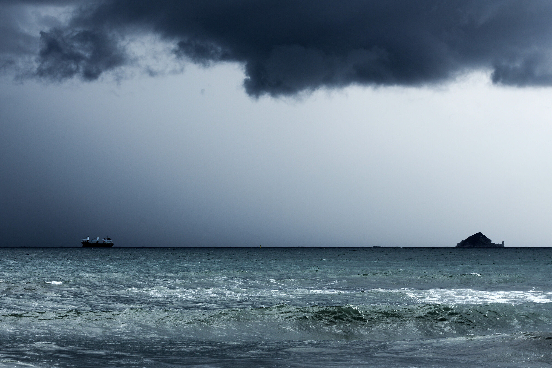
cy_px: 184
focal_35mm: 158
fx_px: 2415
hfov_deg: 13.0
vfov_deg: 8.7
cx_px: 276
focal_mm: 105
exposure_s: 1/160
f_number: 11
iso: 200
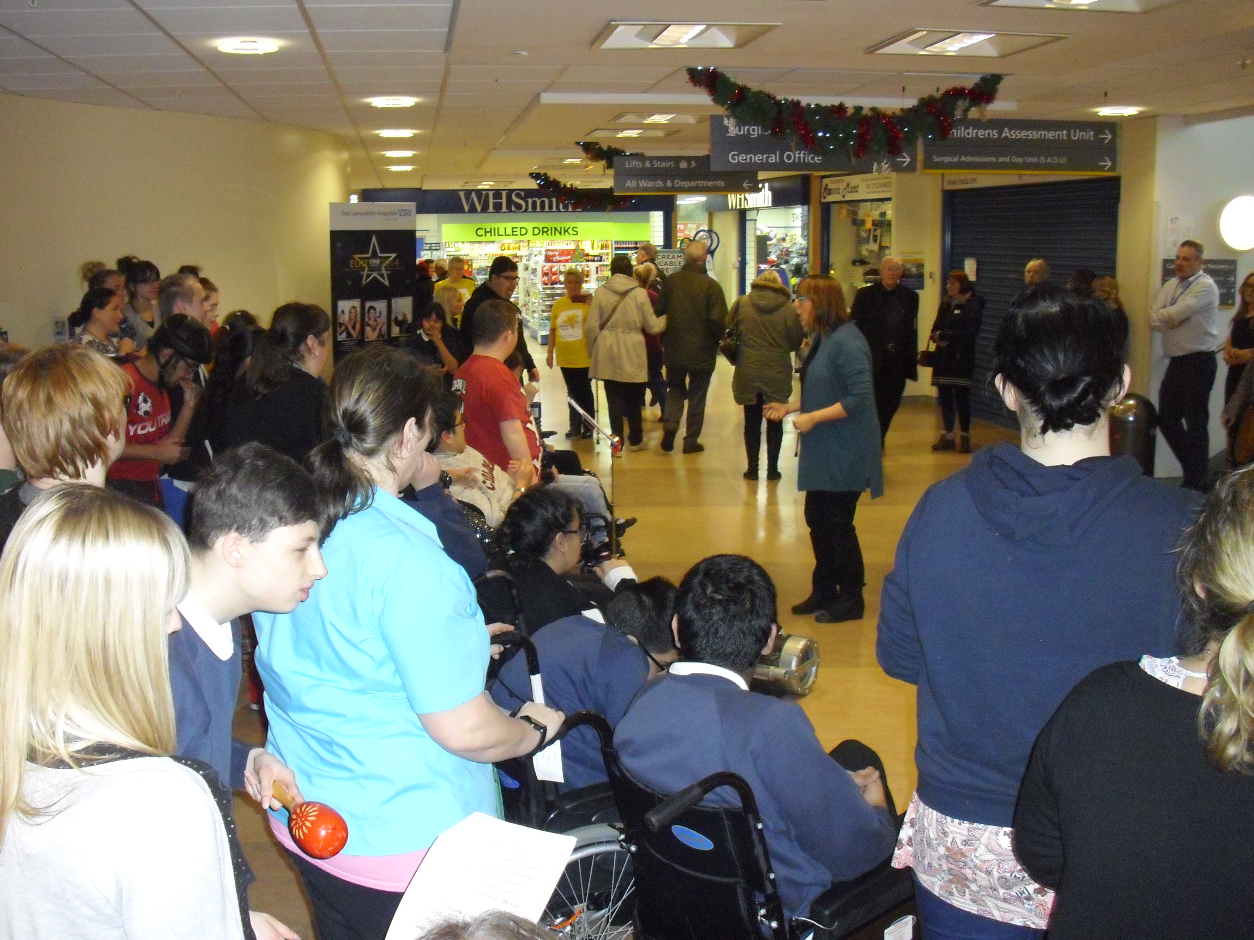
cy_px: 459
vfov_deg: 36.8
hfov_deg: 47.9
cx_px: 616
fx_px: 1413
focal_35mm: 39
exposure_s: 1/60
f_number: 2.8
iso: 400
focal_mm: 6.2
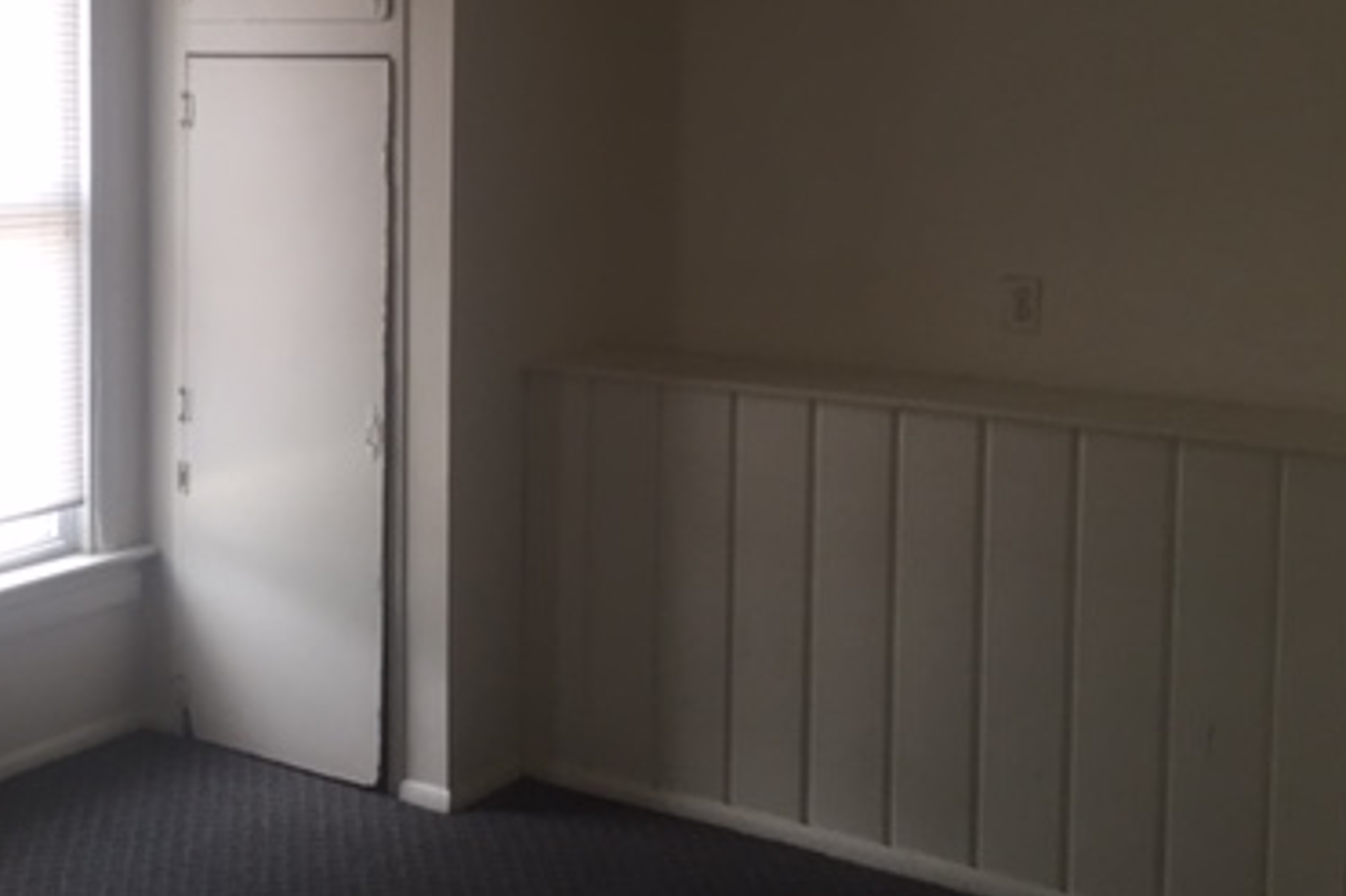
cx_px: 374
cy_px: 268
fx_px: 1943
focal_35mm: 52
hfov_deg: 37.5
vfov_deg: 25.8
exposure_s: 1/30
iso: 32
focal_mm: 4.15
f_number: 2.2
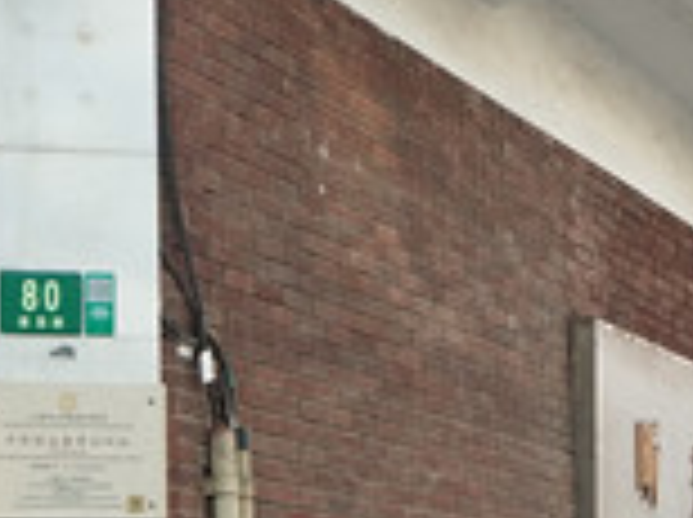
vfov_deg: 13.4
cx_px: -194
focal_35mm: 105
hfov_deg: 17.6
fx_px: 2099
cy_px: 712
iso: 134
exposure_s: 1/185
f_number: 1.8
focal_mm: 3.82
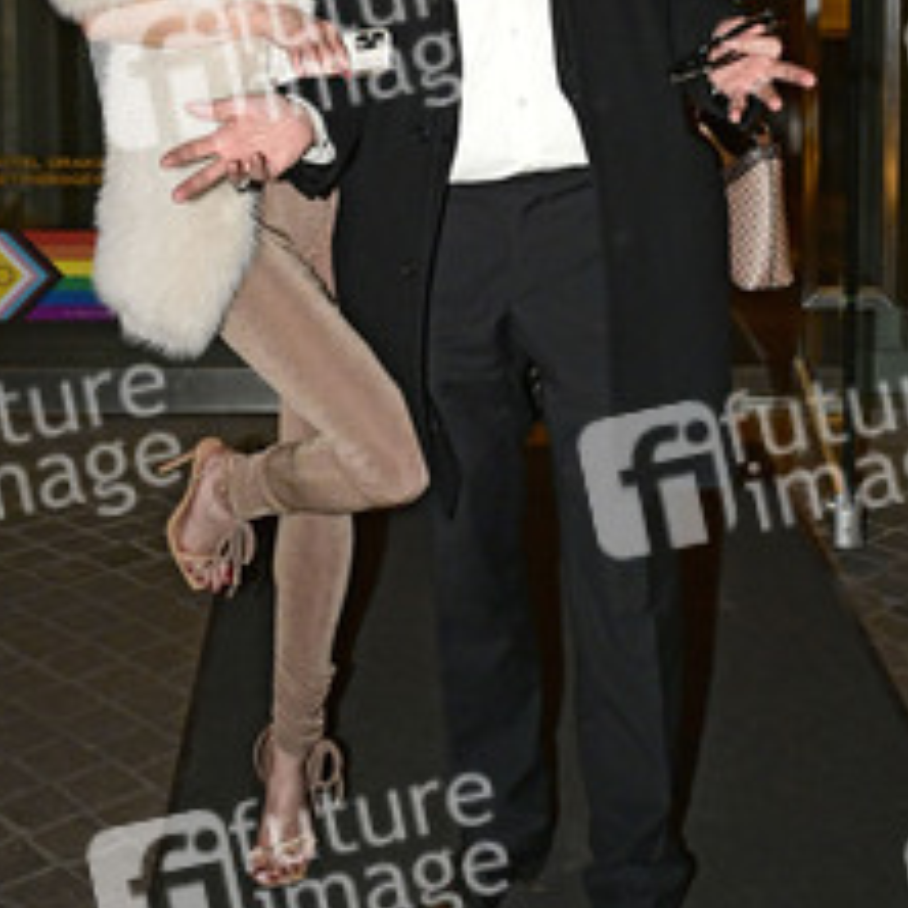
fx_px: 1632
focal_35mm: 55
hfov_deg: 31.1
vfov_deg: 30.7
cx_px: 417
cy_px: 258
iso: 5000
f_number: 5
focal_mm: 36
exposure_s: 1/200
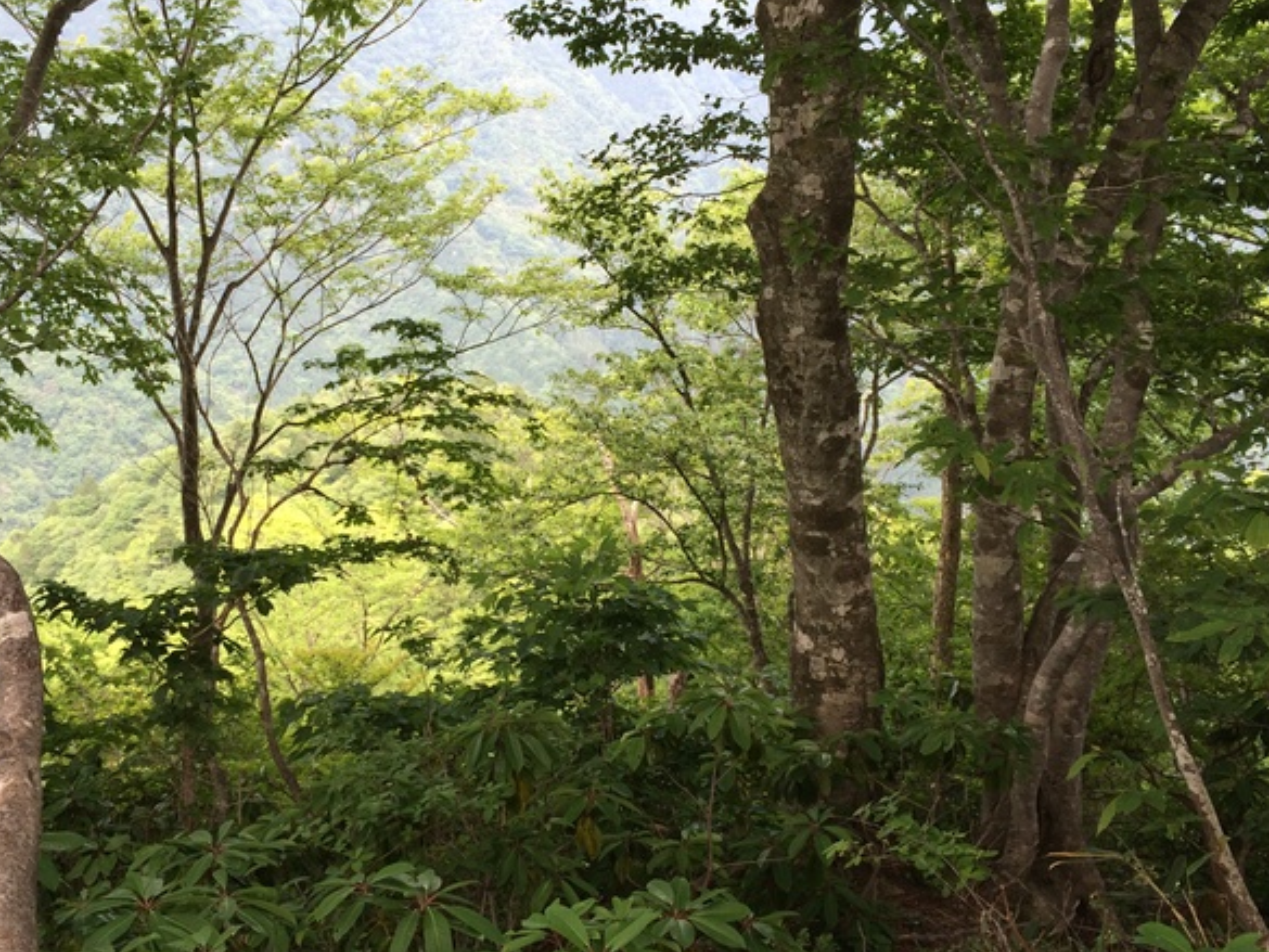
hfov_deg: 45.4
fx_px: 1503
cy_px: 462
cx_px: 490
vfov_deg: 35.1
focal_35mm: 41
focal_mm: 4.12
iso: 32
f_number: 2.2
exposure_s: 1/205
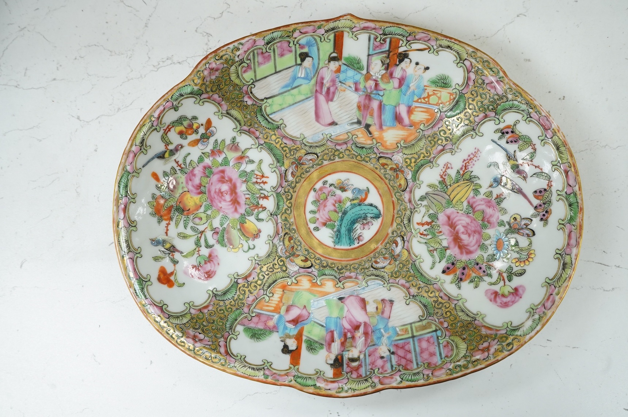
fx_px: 645
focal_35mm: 37
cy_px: 208
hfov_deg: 51.9
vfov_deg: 35.9
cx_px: 314
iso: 2500
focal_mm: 37
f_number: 7.1
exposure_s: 1/80
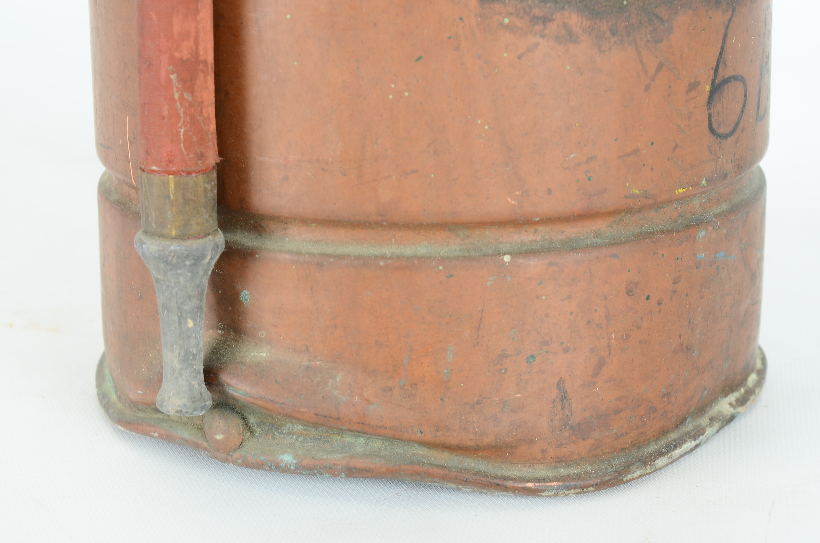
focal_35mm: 82
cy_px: 272
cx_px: 410
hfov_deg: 24.7
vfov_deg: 16.5
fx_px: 1875
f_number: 10
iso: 320
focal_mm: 55
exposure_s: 1/80
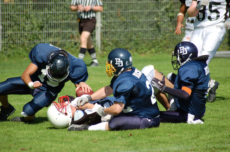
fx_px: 1865
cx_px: 115
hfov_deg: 7.1
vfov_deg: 4.7
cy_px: 76
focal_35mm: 292
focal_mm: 195
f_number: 5
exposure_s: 1/1000
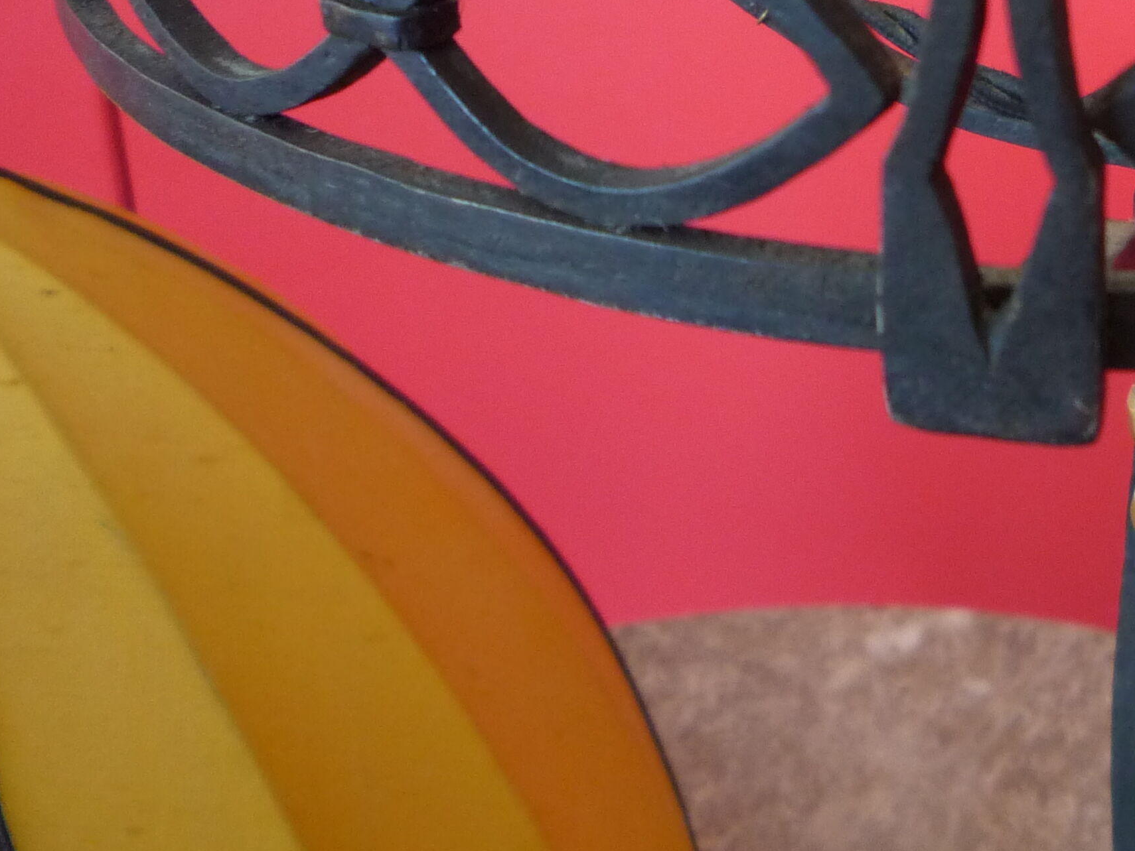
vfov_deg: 22.0
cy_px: -34
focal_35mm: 64
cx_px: 1193
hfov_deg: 28.0
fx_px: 2099
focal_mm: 5.2
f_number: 3.3
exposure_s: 1/30
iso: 200
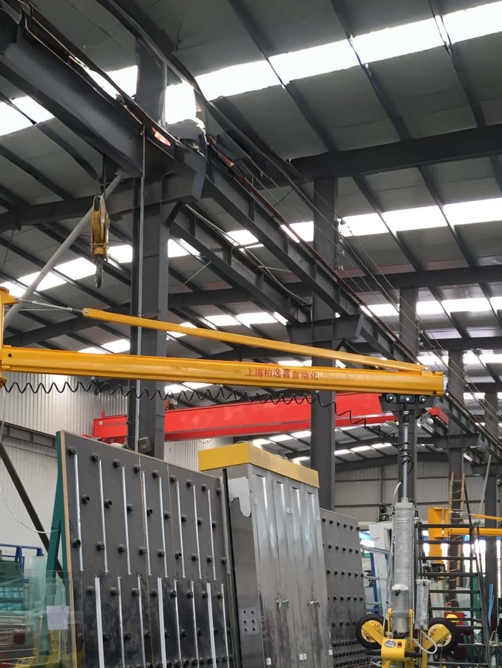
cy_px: 537
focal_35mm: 57
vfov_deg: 32.8
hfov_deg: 25.6
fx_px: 1102
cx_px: 181
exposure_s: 1/33
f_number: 2.2
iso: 80
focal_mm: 4.15
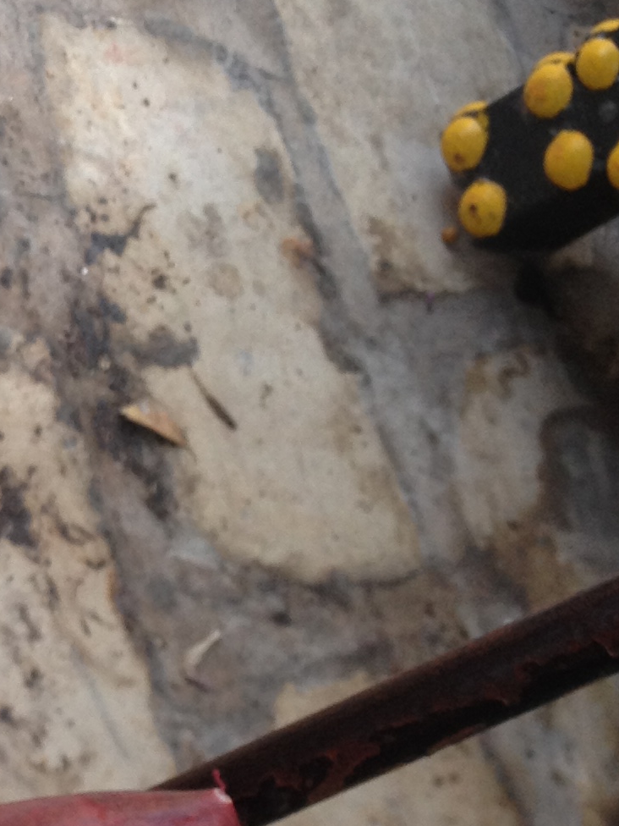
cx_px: -370
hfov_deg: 12.0
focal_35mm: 117
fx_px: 2790
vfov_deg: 16.8
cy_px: 533
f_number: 2.4
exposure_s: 1/30
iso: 64
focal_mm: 4.28
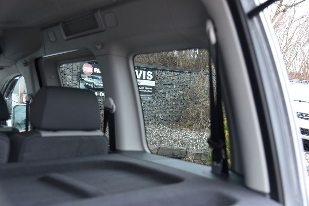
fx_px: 344
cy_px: 103
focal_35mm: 40
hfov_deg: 48.4
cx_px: 154
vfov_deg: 33.4
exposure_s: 1/20
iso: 500
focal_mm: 40
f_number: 4
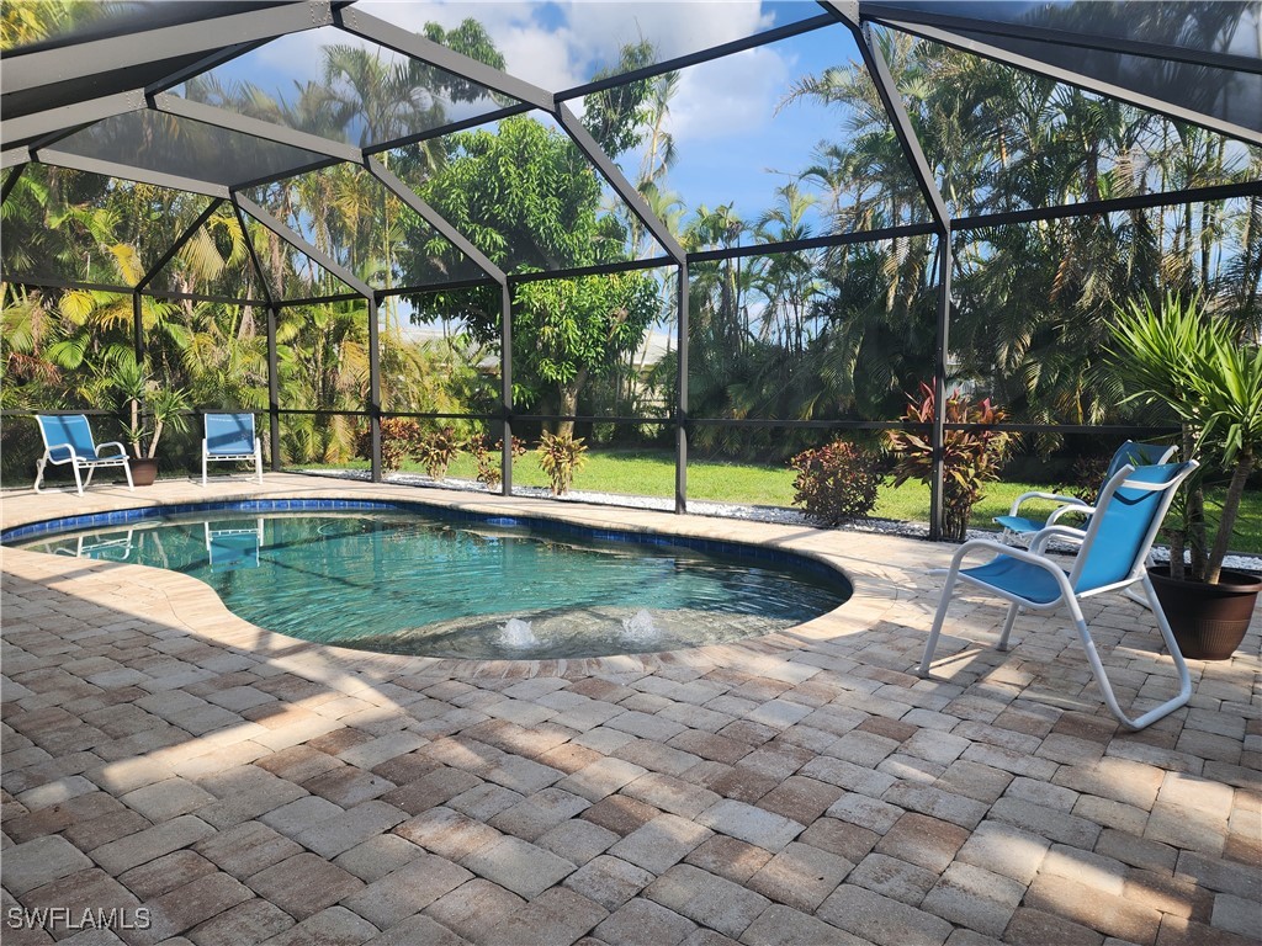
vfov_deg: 58.9
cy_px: 473
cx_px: 631
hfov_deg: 73.9
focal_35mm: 23
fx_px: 839
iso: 12
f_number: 1.8
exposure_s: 1/297
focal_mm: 6.4
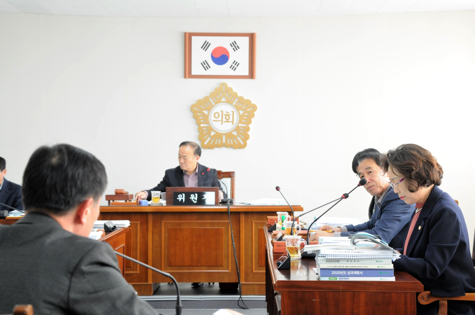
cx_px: 238
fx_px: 949
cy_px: 158
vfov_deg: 18.9
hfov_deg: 28.1
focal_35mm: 72
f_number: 4.5
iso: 800
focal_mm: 48
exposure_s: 1/50
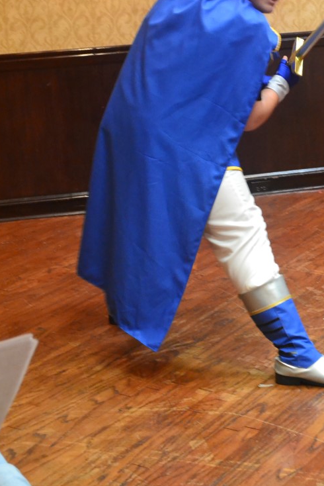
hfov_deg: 17.0
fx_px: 1079
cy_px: 171
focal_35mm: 80
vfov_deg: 25.3
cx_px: 247
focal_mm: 34
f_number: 5
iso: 3200
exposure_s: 1/15
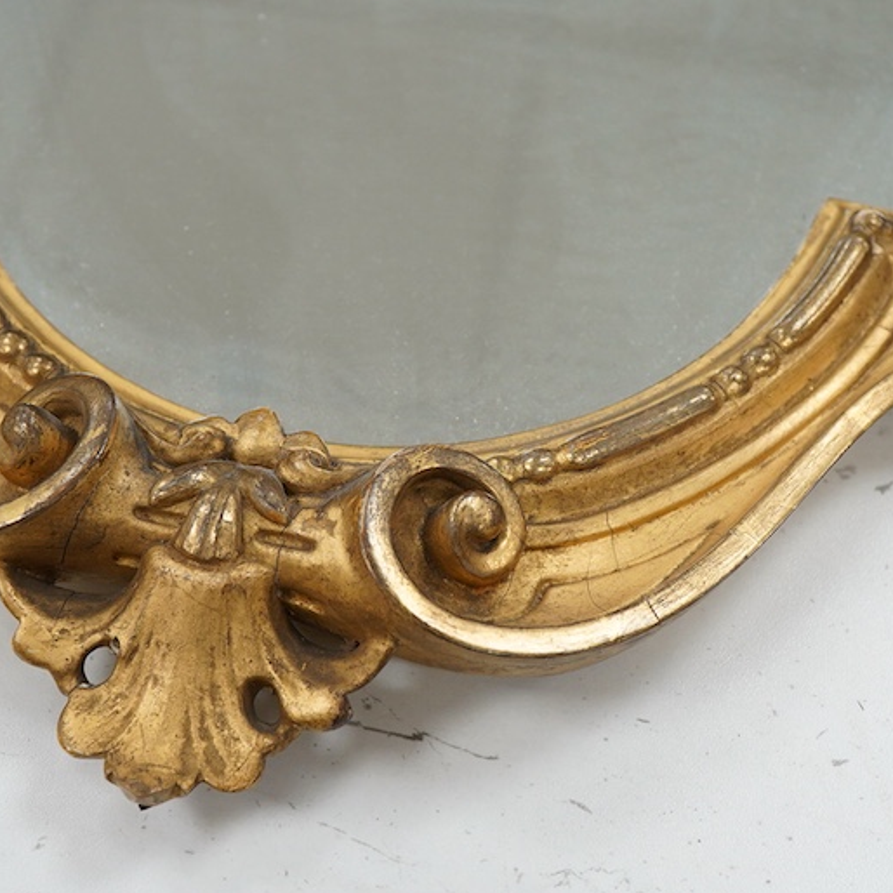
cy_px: 493
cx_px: 361
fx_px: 1955
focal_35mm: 67
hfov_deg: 25.7
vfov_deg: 25.7
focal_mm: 30
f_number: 8
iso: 800
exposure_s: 1/125
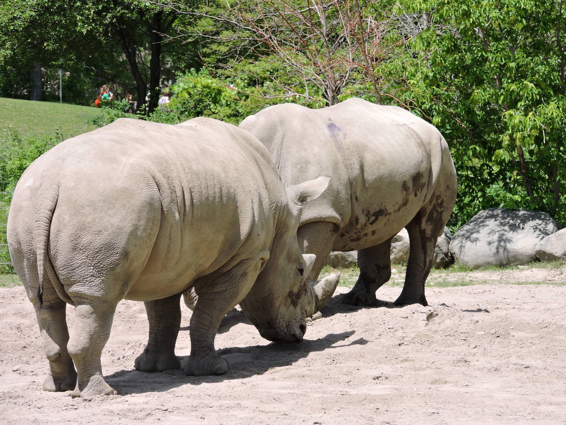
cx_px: 283
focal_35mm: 225
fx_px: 3679
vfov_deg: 6.6
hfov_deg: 8.8
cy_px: 212
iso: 100
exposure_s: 1/400
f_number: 4.6
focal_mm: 40.1
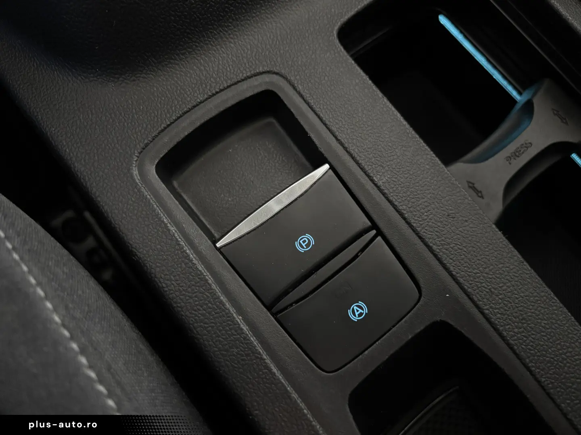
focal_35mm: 26
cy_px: 218
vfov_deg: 53.1
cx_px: 290
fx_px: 436
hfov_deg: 67.3
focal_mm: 5.96
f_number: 1.6
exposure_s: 1/30
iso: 640
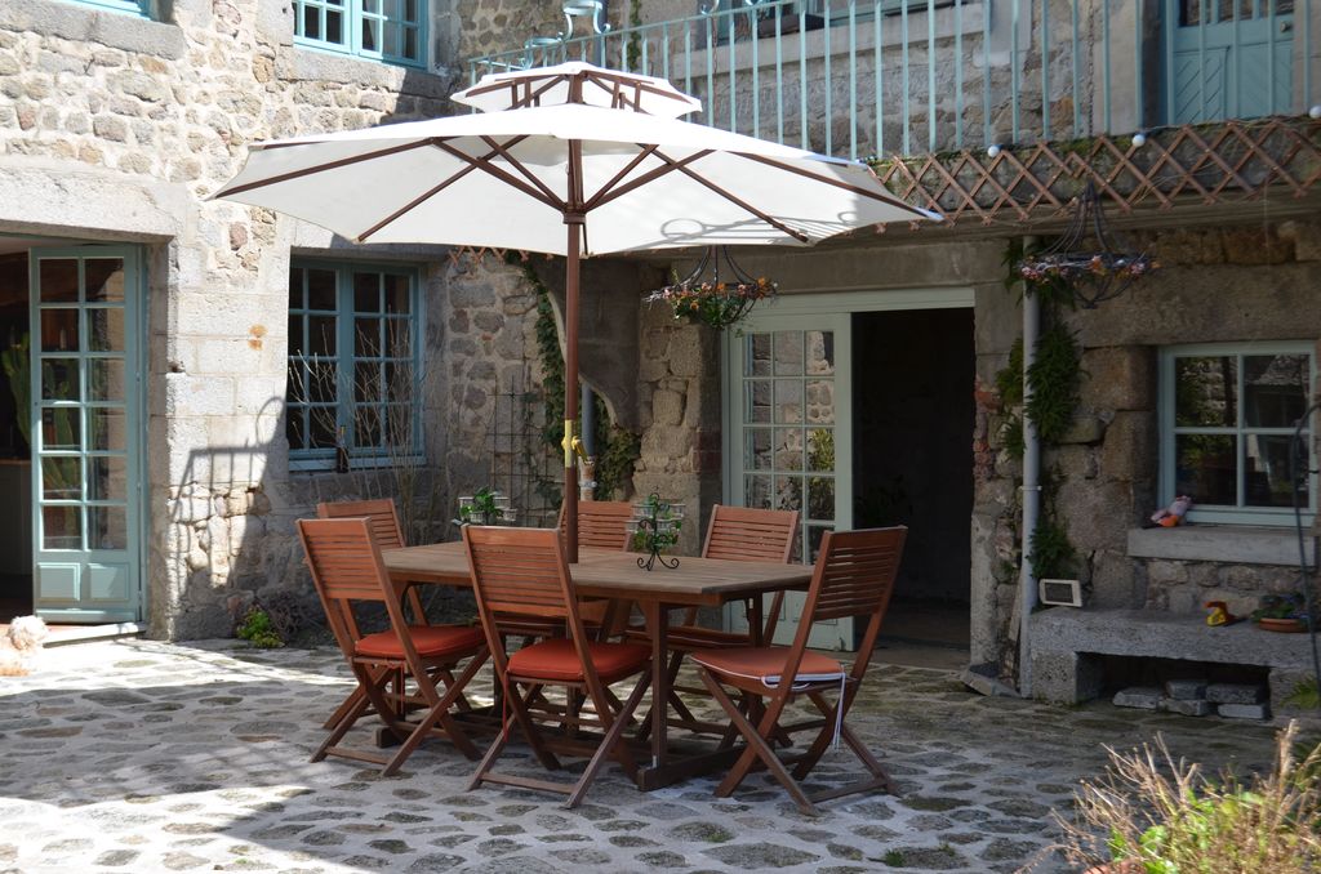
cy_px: 437
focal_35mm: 48
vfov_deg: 27.9
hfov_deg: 41.2
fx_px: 1757
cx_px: 660
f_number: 6.3
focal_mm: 32
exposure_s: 1/320
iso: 200
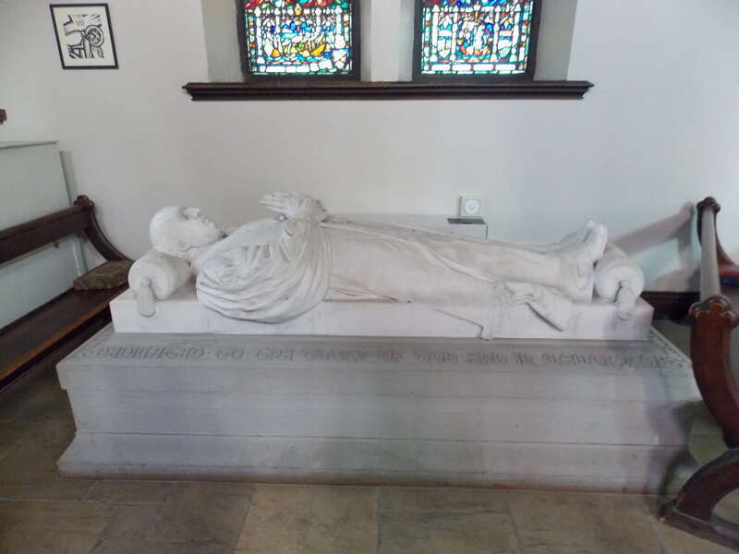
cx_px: 370
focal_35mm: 23
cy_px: 277
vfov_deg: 58.9
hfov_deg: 73.9
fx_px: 491
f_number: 3.1
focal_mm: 4
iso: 400
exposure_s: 1/3
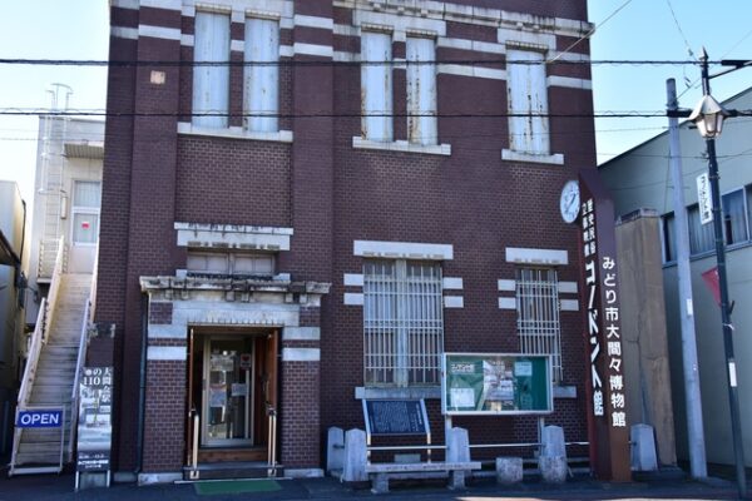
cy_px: 250
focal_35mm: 39
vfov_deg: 34.2
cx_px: 376
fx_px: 815
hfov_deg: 49.6
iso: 400
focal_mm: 26
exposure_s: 1/160
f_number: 10
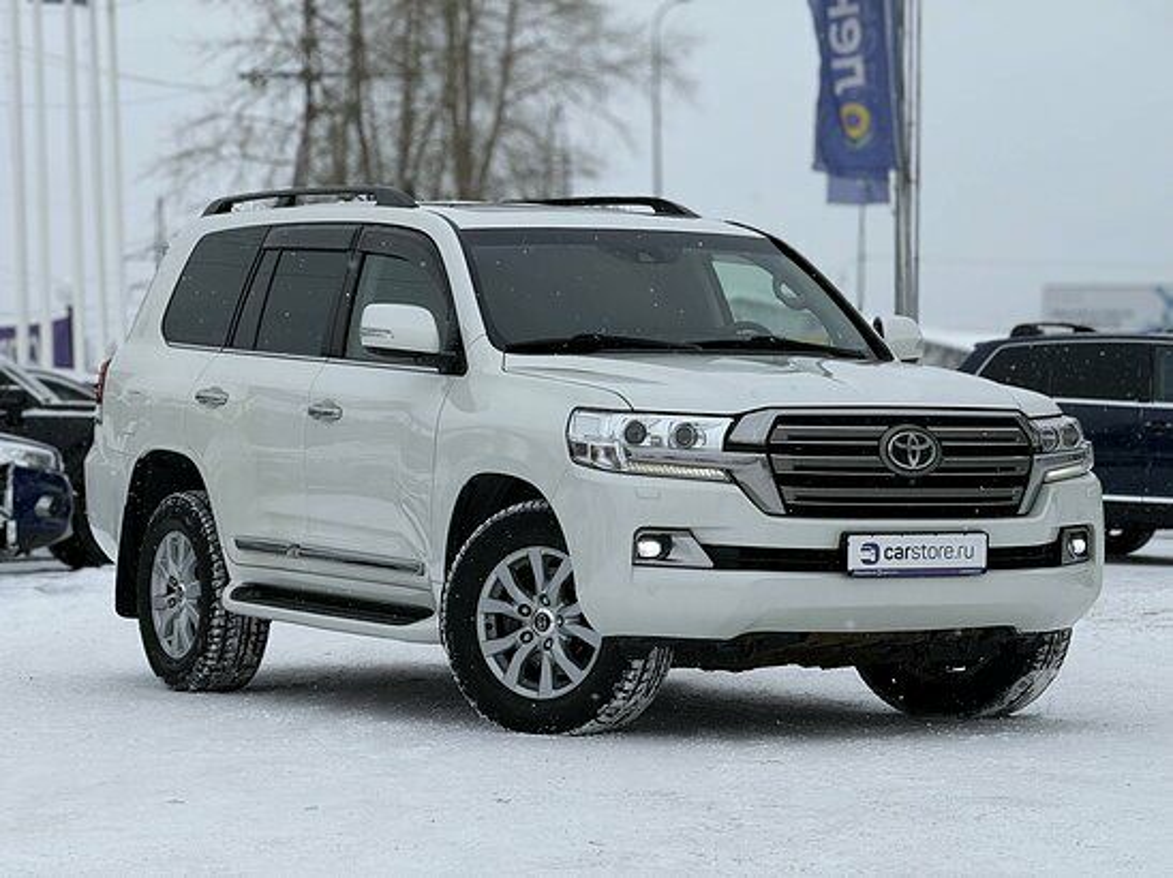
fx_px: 4063
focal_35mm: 120
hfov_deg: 16.4
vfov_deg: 12.3
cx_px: 586
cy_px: 439
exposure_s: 1/1271
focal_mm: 15.66
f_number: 2.8
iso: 64
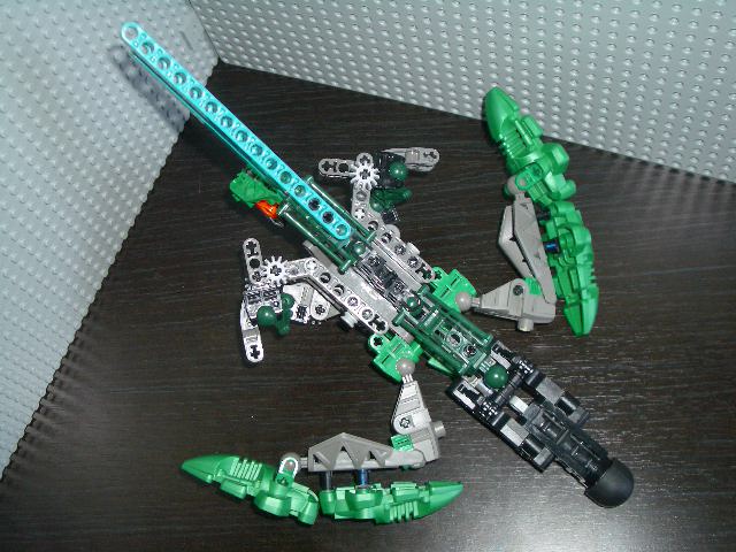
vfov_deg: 35.1
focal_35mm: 41
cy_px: 276
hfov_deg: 45.8
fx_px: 872
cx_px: 368
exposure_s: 1/60
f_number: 2.8
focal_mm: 6.8
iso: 100
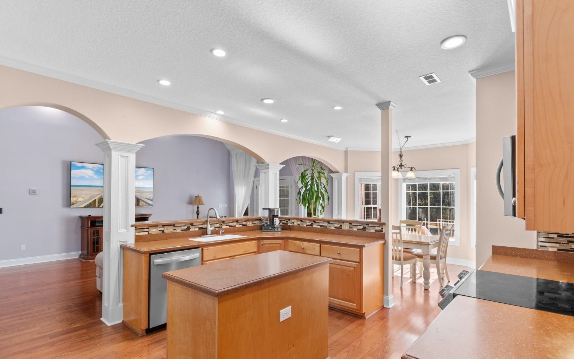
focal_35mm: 18
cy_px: 195
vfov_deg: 64.9
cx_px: 288
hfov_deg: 91.1
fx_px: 282
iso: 100
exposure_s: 1/8
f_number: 4.8
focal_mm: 11.5
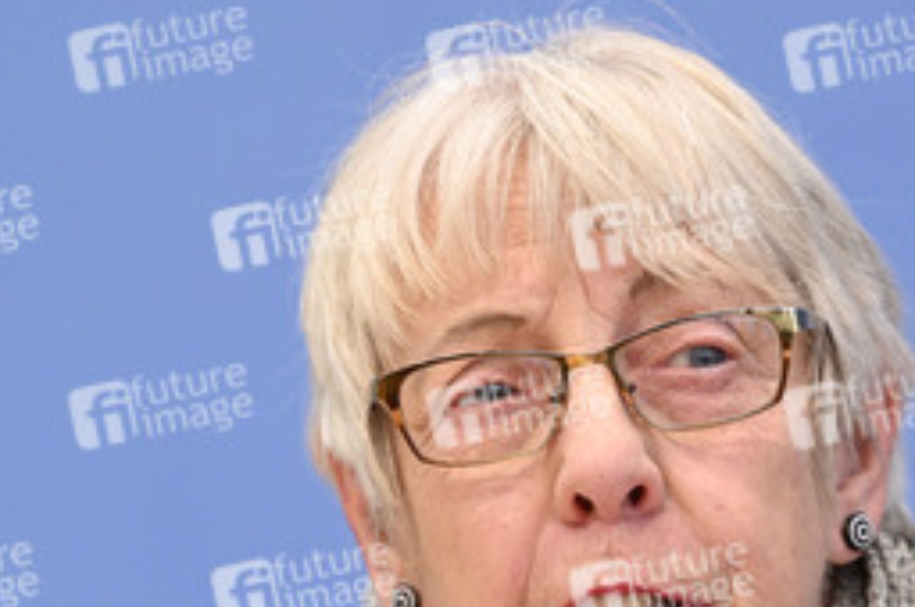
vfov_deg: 3.9
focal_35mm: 353
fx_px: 8961
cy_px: 496
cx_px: 567
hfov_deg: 5.8
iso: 4000
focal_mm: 200
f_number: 5.6
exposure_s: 1/500
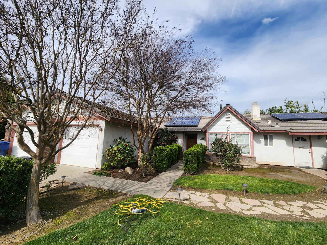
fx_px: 123
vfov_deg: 89.9
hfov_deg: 106.2
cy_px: 122
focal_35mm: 13
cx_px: 164
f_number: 2.2
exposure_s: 1/1957
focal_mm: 2.2
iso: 50
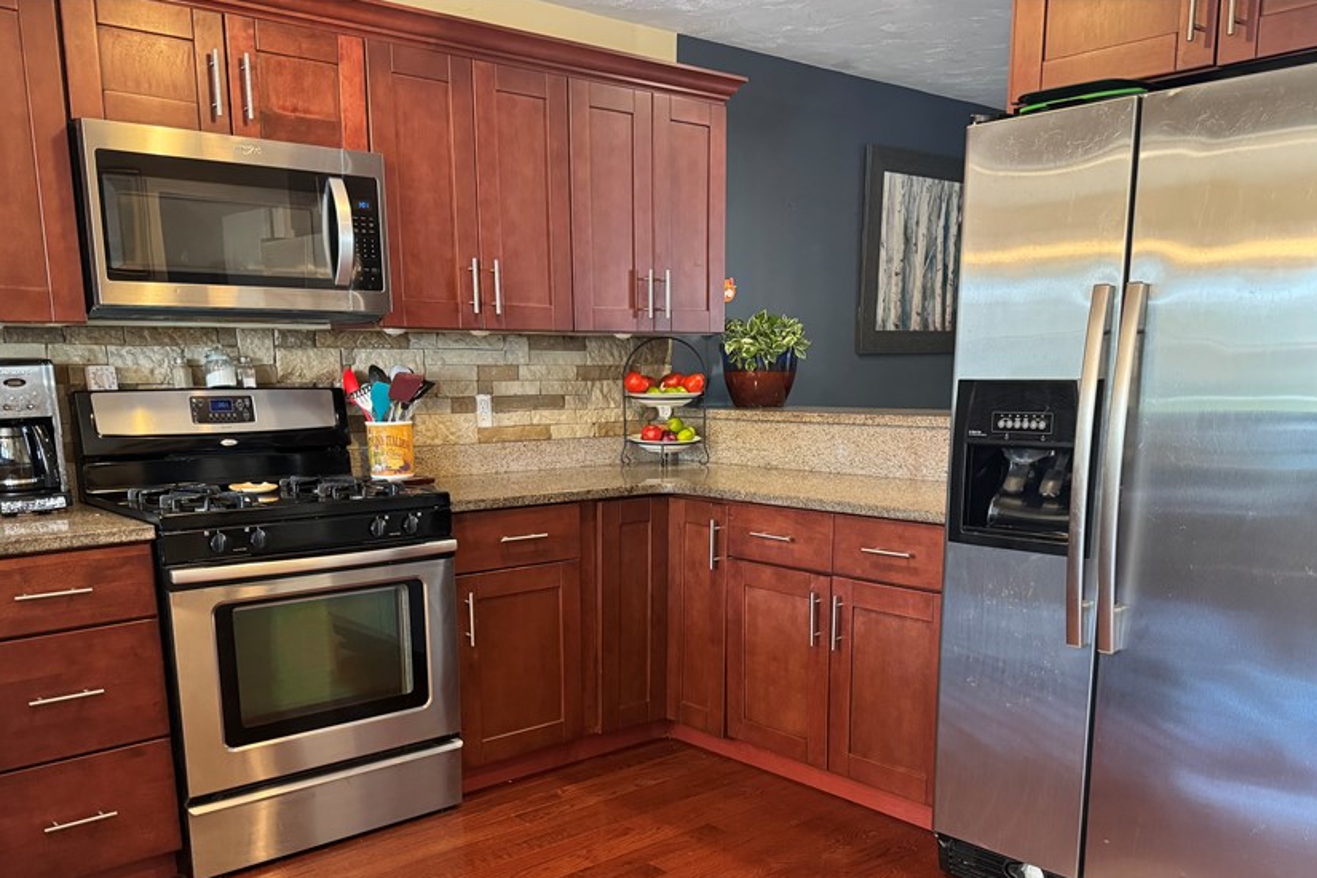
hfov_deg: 60.3
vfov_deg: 41.6
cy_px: 610
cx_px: 650
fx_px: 1134
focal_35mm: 31
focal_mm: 6.76
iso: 640
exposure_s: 1/58
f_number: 1.78
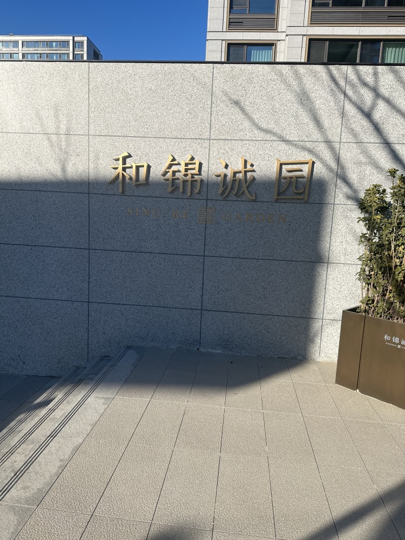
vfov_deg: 71.6
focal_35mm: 24
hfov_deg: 56.8
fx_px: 374
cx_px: 202
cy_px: 270
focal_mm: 6.86
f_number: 1.78
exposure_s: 1/4545
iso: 80
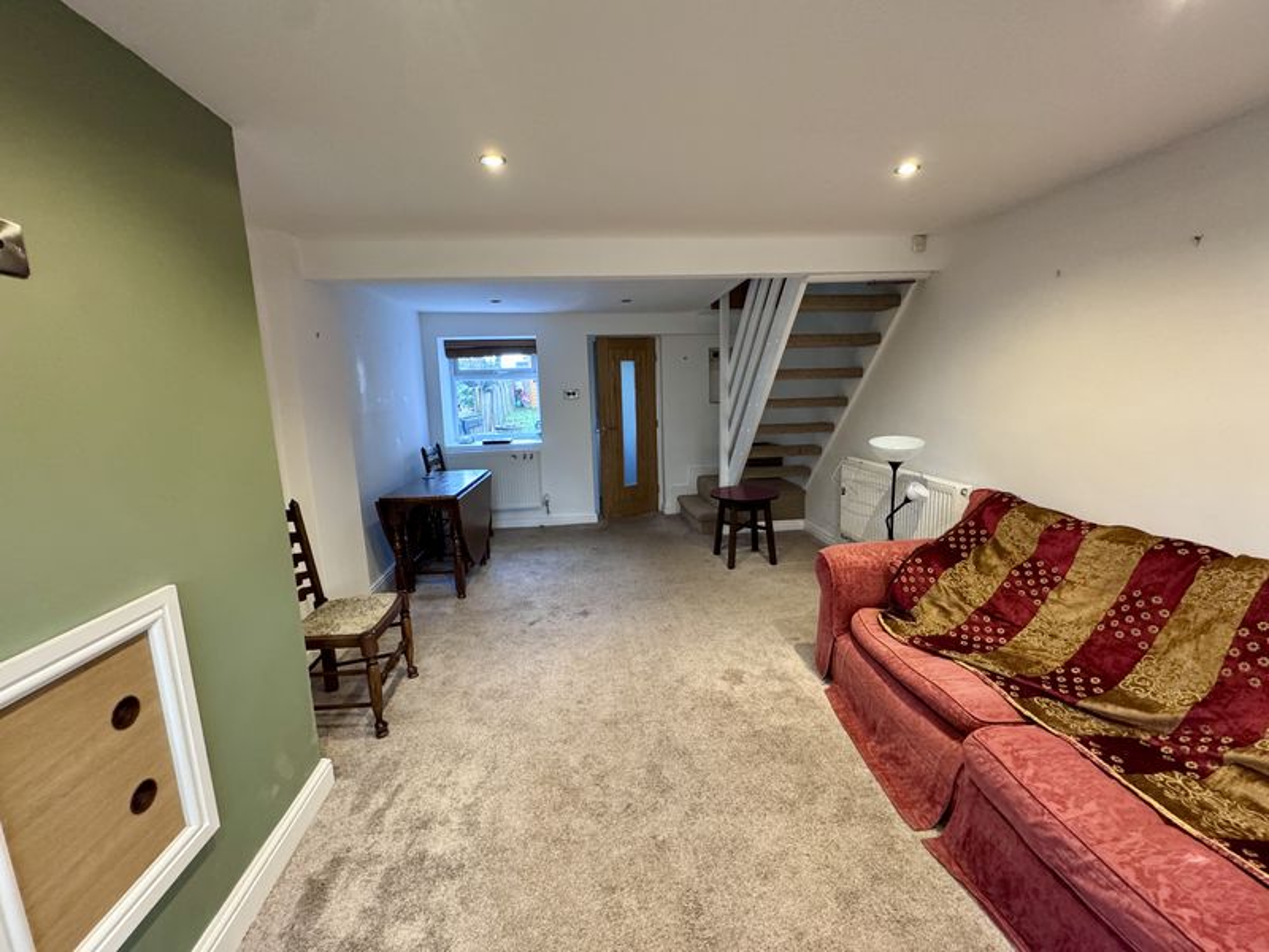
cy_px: 476
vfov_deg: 85.7
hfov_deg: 102.1
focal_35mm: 14
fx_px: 513
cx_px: 634
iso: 500
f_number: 2.2
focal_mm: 2.22
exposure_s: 1/60
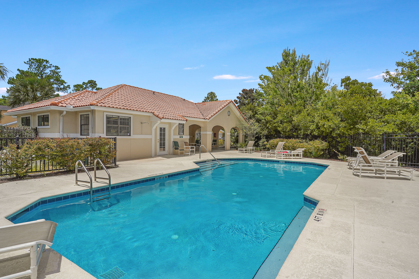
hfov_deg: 86.9
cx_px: 210
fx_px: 221
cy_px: 140
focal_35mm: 19
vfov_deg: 64.6
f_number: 16
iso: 100
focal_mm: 19
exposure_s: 1/30
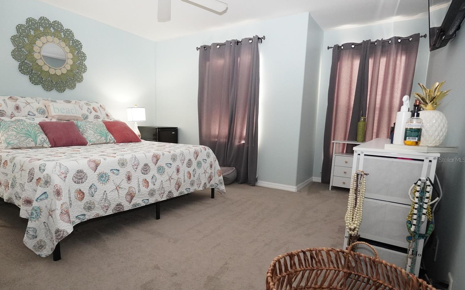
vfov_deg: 54.4
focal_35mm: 22
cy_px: 160
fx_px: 282
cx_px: 216
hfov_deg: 78.8
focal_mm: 13.5
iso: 3200
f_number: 4
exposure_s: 1/160
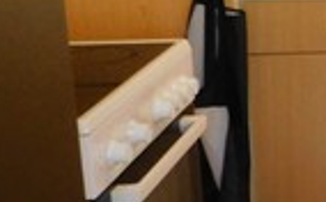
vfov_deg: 11.2
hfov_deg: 14.9
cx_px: 647
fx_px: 1019
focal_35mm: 115
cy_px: -25
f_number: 3.3
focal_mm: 4.3
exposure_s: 1/10
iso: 400
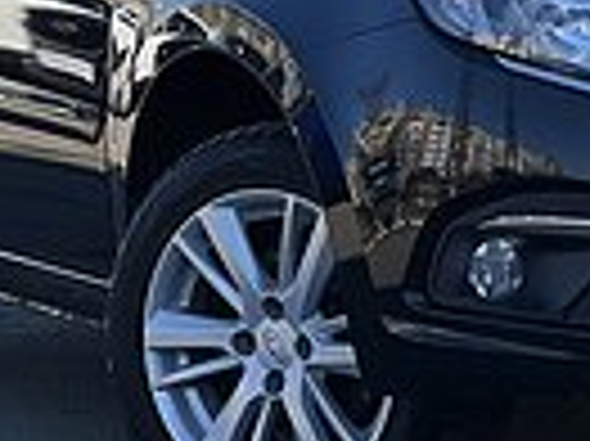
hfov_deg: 6.1
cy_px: -140
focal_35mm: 323
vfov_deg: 4.6
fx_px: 5500
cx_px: 500
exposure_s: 1/513
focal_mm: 9
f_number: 2.8
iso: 32
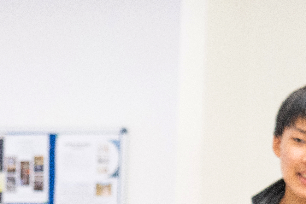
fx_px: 1623
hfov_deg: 10.7
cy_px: 349
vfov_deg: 7.0
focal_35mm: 191
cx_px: 53
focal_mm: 42
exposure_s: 1/100
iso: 1250
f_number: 4
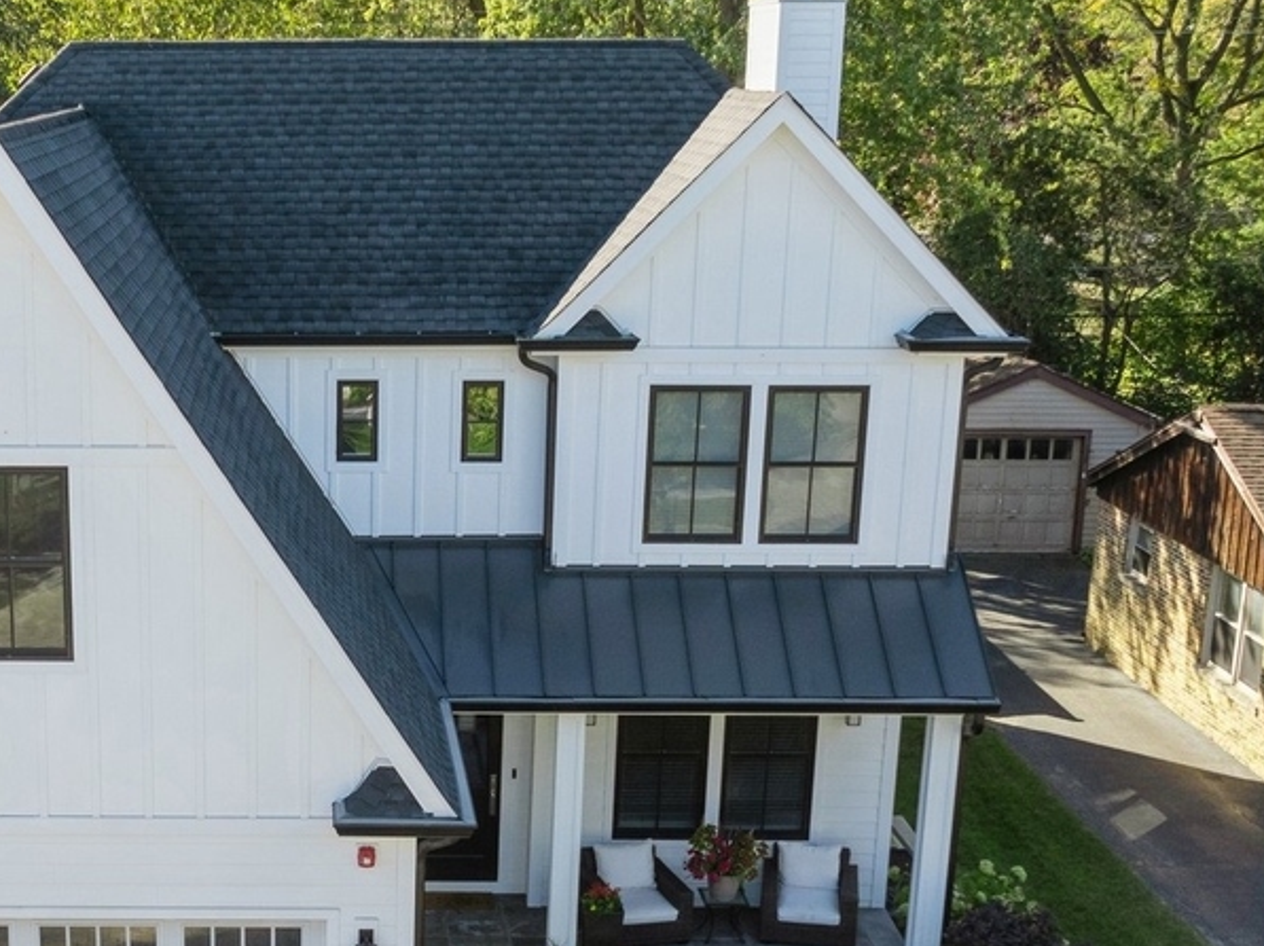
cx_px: 249
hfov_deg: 32.3
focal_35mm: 58
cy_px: 709
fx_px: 2117
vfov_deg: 24.9
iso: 160
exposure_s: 1/200
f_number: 2.8
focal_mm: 12.29
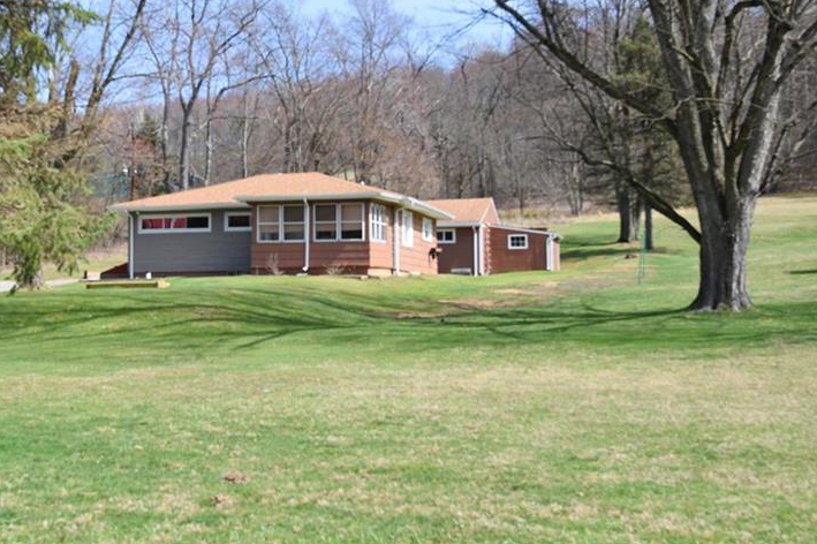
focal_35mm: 52
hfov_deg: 37.6
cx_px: 247
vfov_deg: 26.0
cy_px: 243
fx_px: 1180
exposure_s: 1/250
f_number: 8
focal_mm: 24
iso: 200
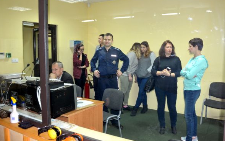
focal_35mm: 28
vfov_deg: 44.5
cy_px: 71
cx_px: 111
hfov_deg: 66.5
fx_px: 172
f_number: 3.5
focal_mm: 18
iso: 720
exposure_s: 1/60
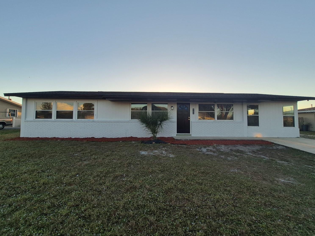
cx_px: 156
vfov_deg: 85.6
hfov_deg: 102.1
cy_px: 111
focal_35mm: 14
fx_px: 127
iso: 50
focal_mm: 1.74
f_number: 2.2
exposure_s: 1/444
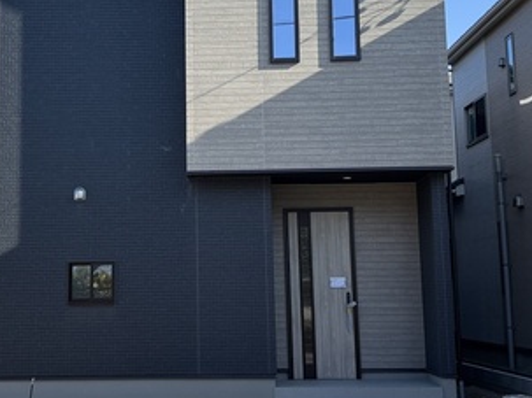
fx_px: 845
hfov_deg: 34.7
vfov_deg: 26.5
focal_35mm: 55
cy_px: 167
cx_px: 184
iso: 50
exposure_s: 1/1220
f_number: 1.6
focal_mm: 5.96
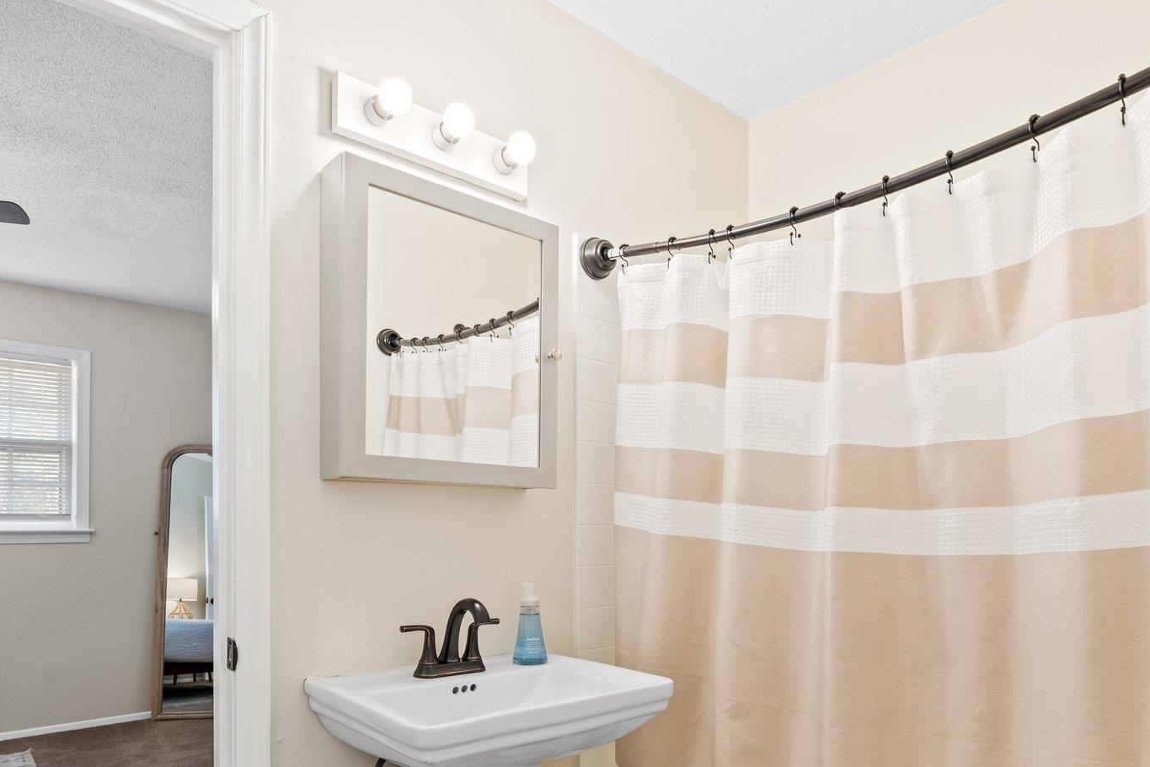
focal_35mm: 24
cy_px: 523
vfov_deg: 51.9
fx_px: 767
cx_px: 602
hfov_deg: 73.7
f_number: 9
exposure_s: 1/2
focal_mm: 16
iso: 250
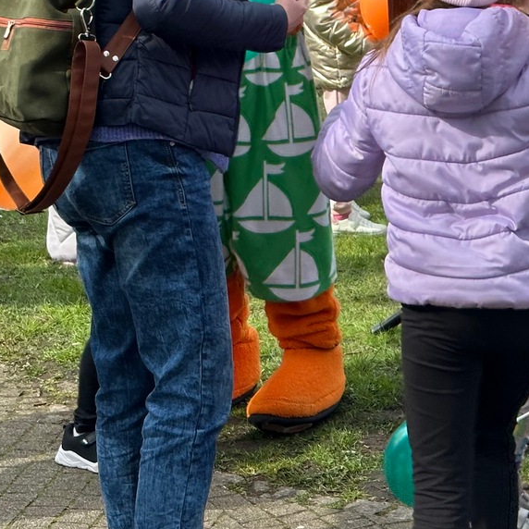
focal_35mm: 126
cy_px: 136
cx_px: 572
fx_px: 2178
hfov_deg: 13.6
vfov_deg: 13.8
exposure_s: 1/843
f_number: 1.78
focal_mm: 6.86
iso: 64
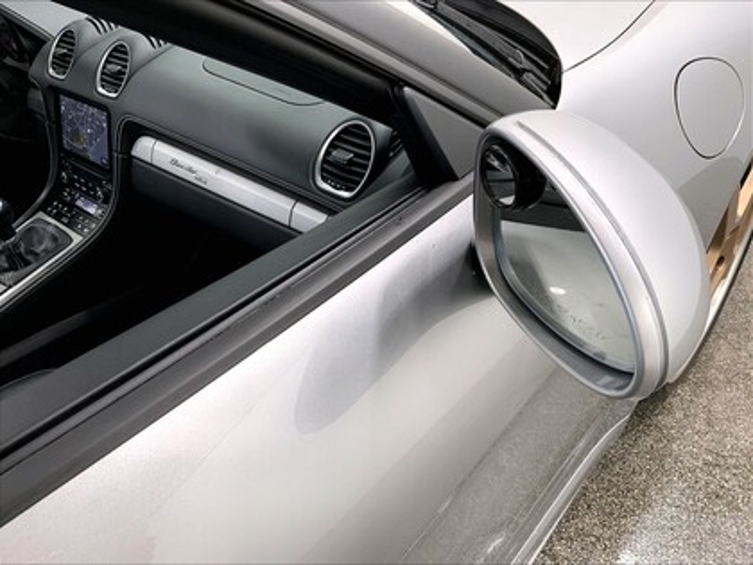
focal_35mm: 29
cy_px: 282
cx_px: 376
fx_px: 631
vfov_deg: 48.2
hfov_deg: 61.7
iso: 25
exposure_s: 1/122
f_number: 1.8
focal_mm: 3
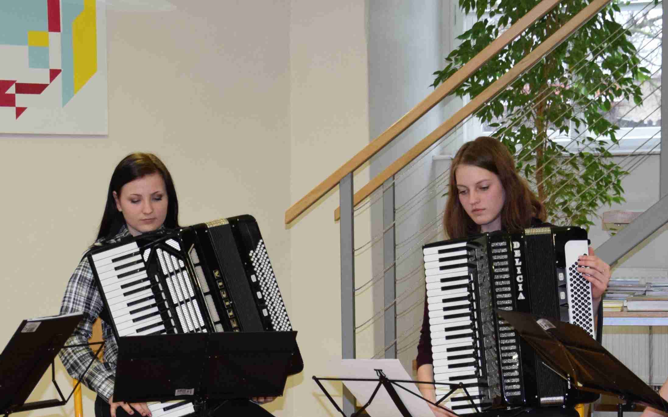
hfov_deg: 22.1
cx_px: 304
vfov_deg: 13.8
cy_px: 349
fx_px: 1711
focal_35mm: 94
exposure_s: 1/100
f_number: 4.5
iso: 1600
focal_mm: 30
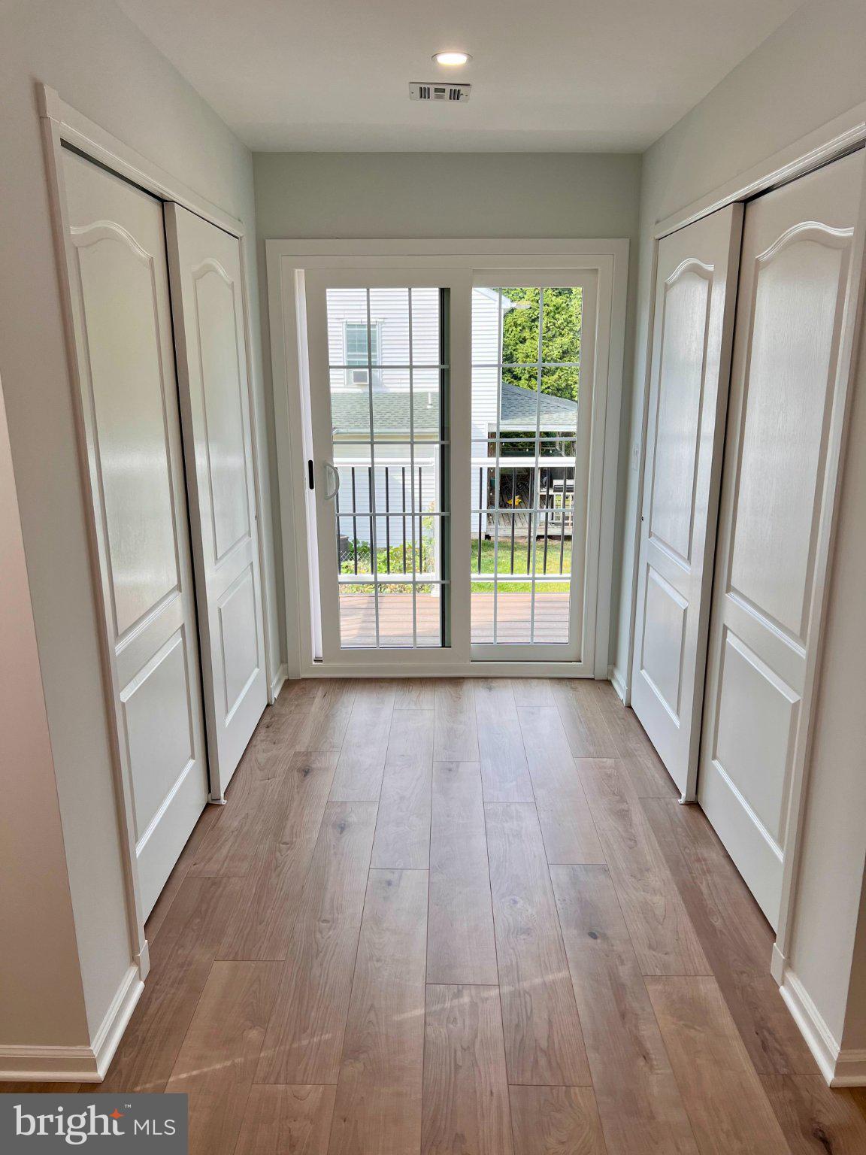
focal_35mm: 26
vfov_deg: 67.3
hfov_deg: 53.1
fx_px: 867
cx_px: 433
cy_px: 578
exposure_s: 1/458
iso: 50
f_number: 1.5
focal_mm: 5.7
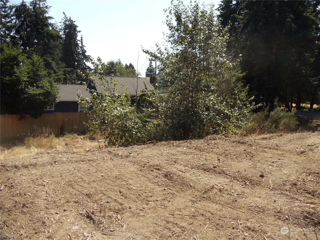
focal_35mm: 44
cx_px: 160
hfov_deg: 42.9
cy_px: 120
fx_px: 407
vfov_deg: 32.9
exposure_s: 1/100
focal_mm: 6
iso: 100
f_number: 7.1
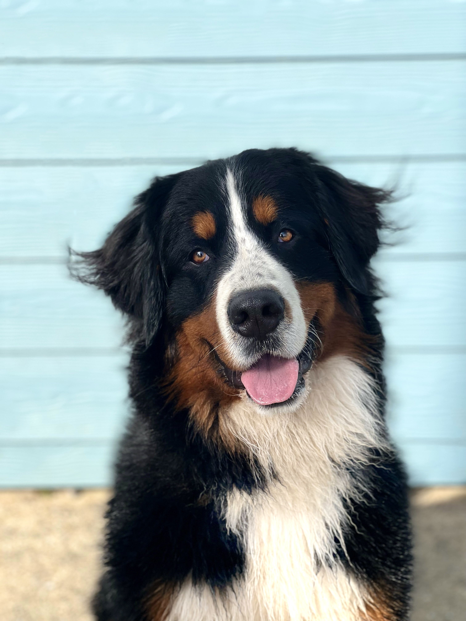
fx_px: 1382
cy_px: 310
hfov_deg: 19.1
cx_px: 233
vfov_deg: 25.3
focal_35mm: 77
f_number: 2.8
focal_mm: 9
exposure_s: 1/481
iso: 32
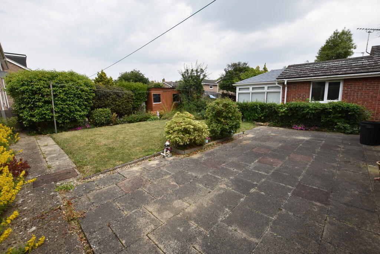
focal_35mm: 15
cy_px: 127
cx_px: 190
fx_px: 158
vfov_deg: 77.3
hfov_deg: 100.4
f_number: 7.1
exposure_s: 1/200
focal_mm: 10
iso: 100
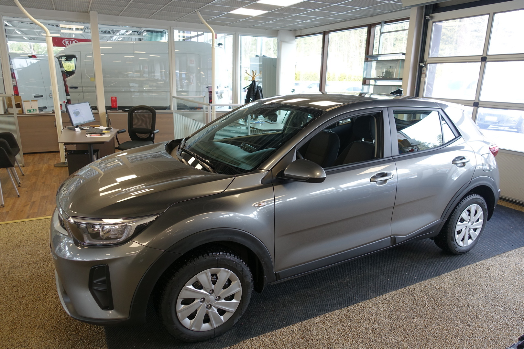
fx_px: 349
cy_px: 174
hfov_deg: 73.7
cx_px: 262
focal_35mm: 24
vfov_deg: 53.1
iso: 125
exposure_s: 1/50
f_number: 2.8
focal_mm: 8.8
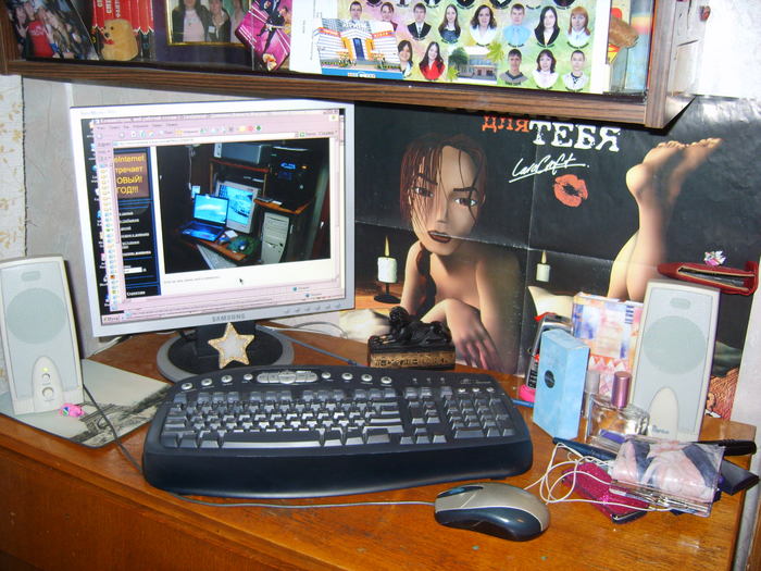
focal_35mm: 35
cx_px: 380
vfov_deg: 40.7
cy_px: 286
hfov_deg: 52.6
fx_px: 769
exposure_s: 1/30
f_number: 2.8
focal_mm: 7.4
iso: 100
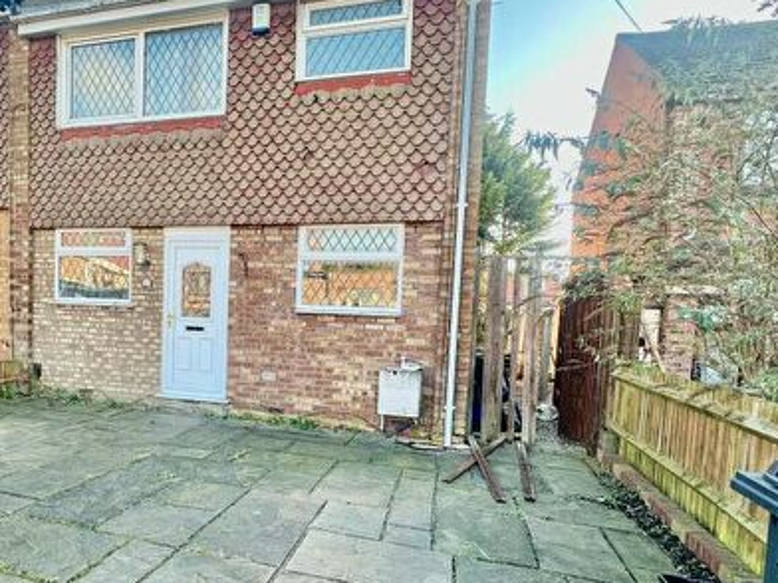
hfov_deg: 68.0
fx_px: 562
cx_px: 280
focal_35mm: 25
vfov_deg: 54.5
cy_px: 348
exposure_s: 1/174
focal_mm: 2.22
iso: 40
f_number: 2.2
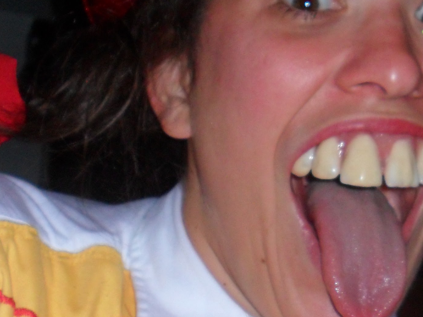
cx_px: 236
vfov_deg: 14.5
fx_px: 1234
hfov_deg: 19.4
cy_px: 275
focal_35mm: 101
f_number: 3
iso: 200
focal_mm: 6.3
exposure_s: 1/45
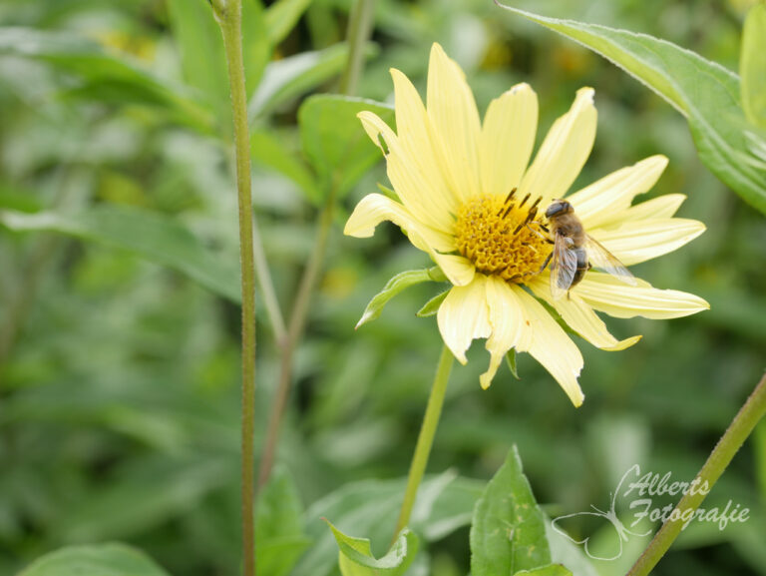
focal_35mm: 60
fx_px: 1329
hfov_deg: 32.2
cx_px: 383
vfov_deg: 24.4
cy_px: 288
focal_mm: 30
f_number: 4.5
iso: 200
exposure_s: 1/200
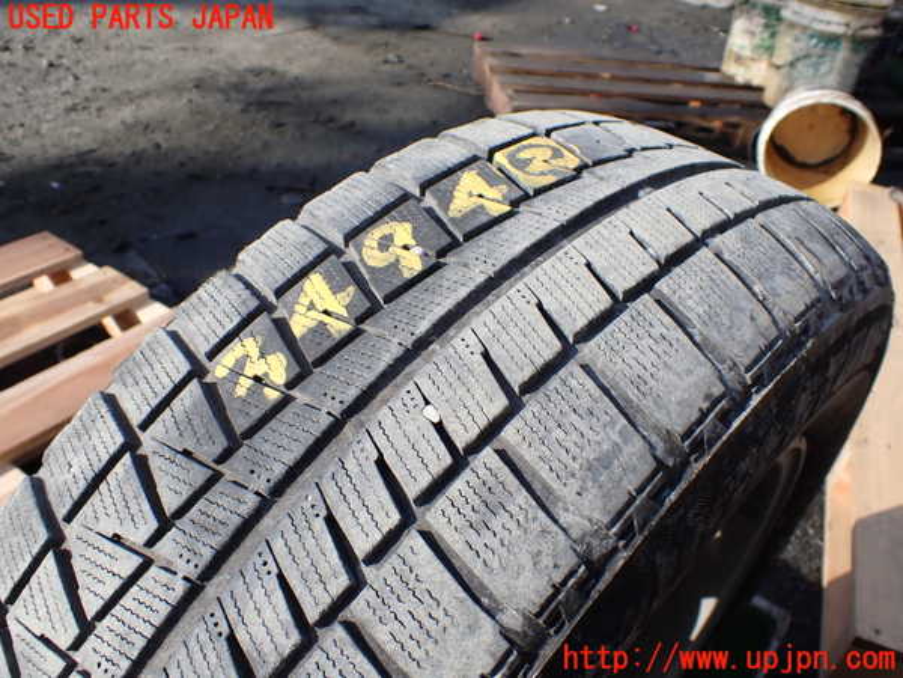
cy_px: 339
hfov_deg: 60.0
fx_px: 783
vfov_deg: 46.8
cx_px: 452
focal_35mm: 30
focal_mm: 5.4
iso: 100
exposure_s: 1/640
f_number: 3.2
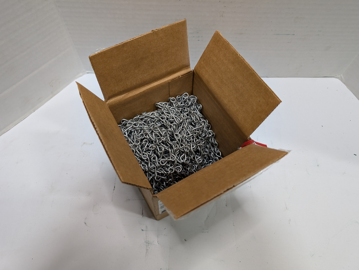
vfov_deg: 56.9
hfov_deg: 71.5
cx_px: 180
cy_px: 135
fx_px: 249
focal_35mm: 24
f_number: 1.68
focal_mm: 6.9
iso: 188
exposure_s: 1/40
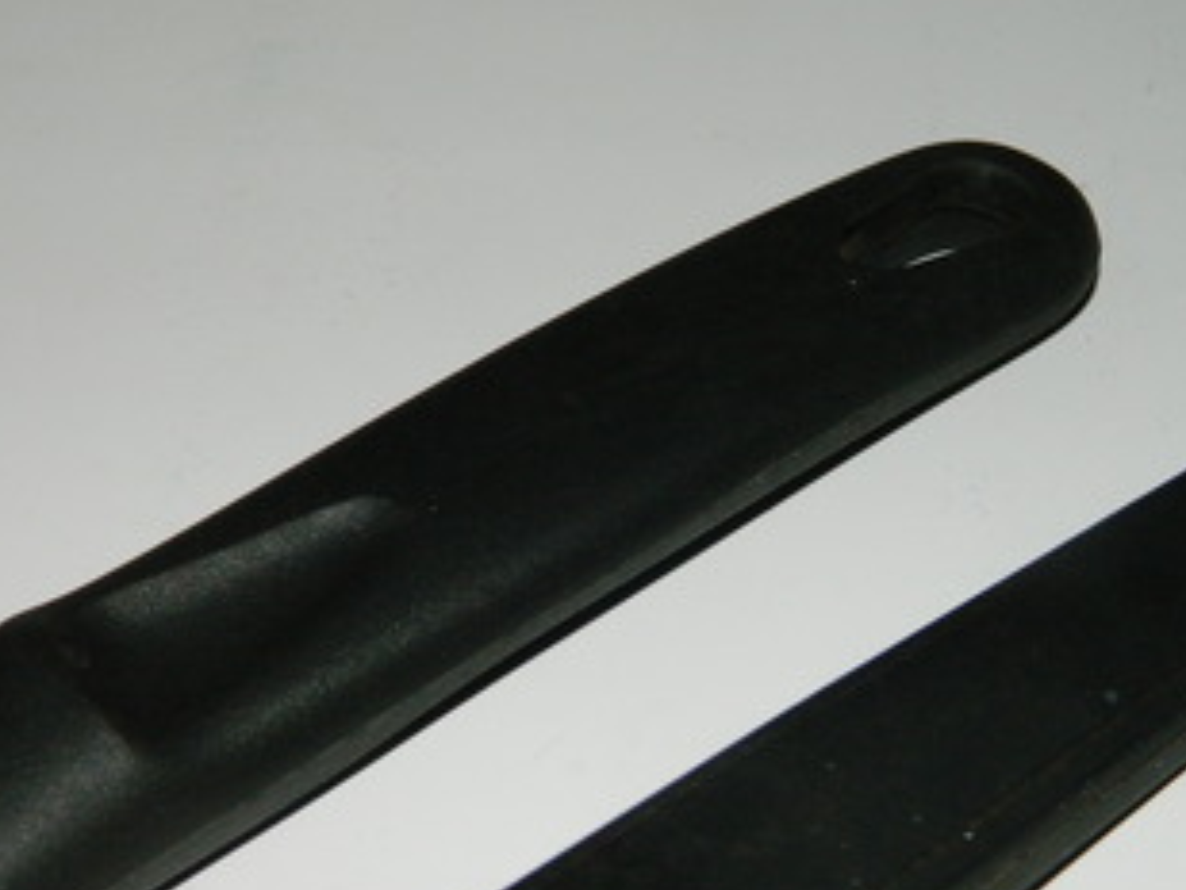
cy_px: 681
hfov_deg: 25.6
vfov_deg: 19.2
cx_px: 695
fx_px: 2605
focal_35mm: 76
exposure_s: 1/50
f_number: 10.2
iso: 200
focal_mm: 8.4
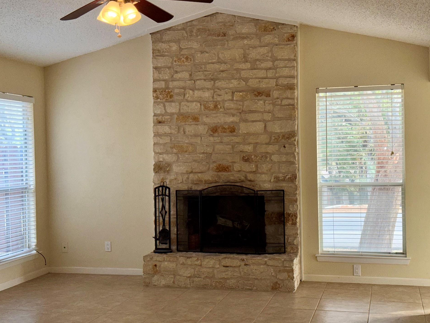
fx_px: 646
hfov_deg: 36.8
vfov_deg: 28.0
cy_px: 167
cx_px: 217
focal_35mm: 52
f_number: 1.78
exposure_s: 1/279
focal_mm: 6.76
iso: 50
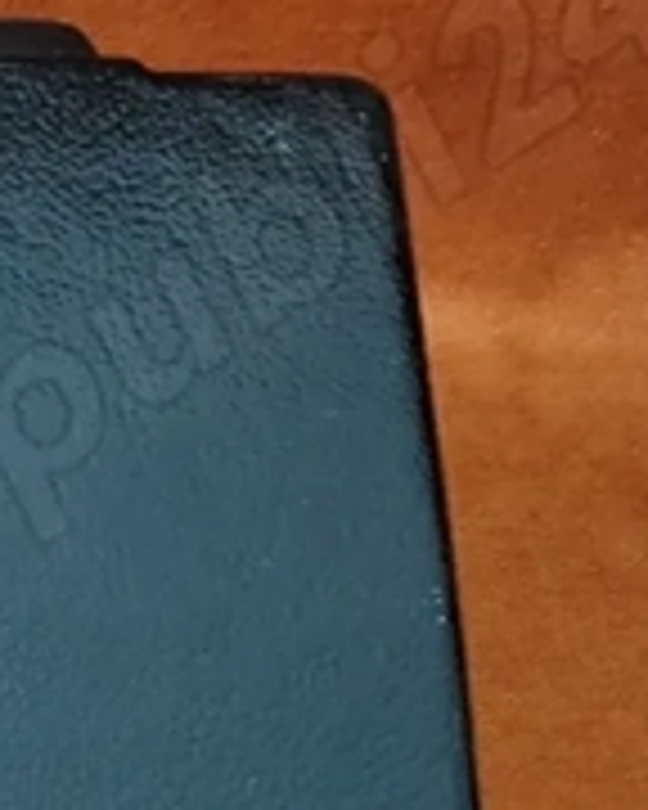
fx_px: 2997
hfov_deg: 10.0
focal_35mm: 125
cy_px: 1354
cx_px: -1138
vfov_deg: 14.0
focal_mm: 5.54
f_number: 1.8
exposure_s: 1/25
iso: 320
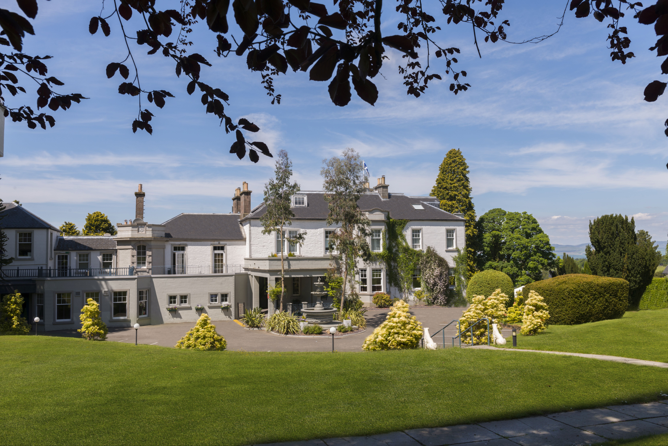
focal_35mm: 31
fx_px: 575
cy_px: 223
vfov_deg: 42.4
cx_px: 334
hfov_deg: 60.3
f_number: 13
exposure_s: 1/60
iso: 100
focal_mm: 31
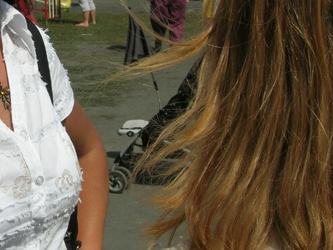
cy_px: 51
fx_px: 895
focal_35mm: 93
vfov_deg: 15.8
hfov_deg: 20.3
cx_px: -12
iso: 64
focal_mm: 7.8
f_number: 4.8
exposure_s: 1/1200
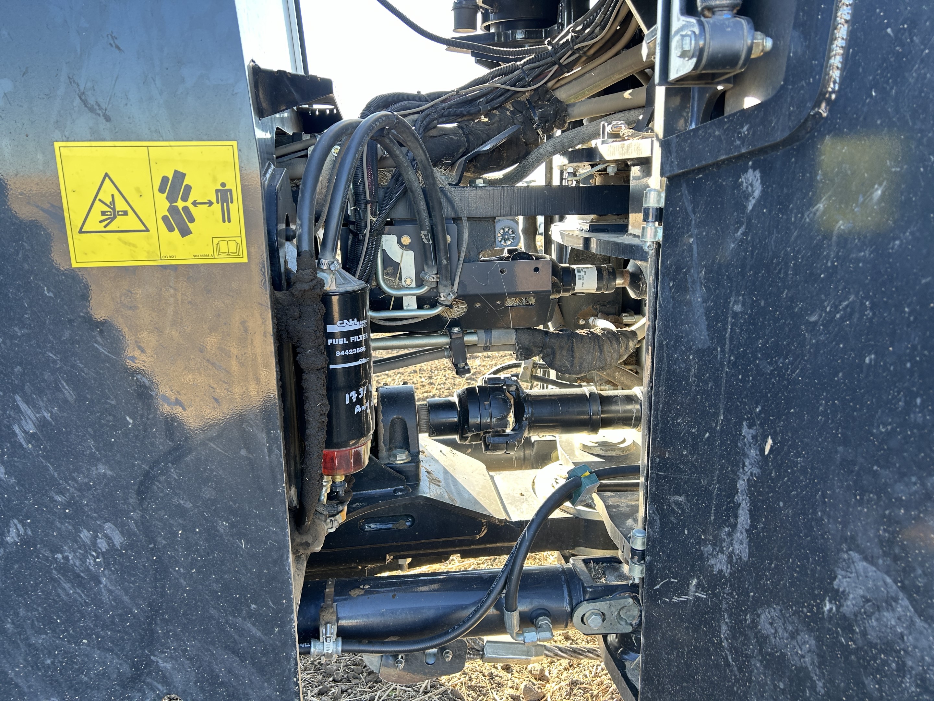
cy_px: 350
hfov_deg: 67.3
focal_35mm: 26
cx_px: 467
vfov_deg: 53.1
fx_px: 702
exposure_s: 1/137
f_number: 1.5
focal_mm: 5.7
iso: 40
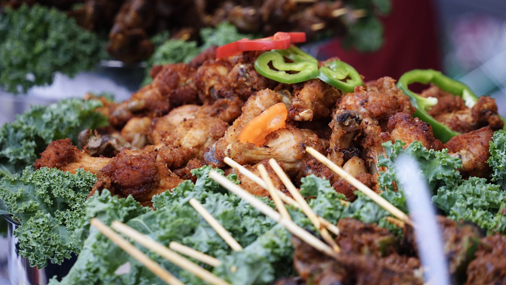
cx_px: 253
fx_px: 2603
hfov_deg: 11.1
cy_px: 116
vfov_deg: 6.3
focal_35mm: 194
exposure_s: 1/125
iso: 1000
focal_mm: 185
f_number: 5.6
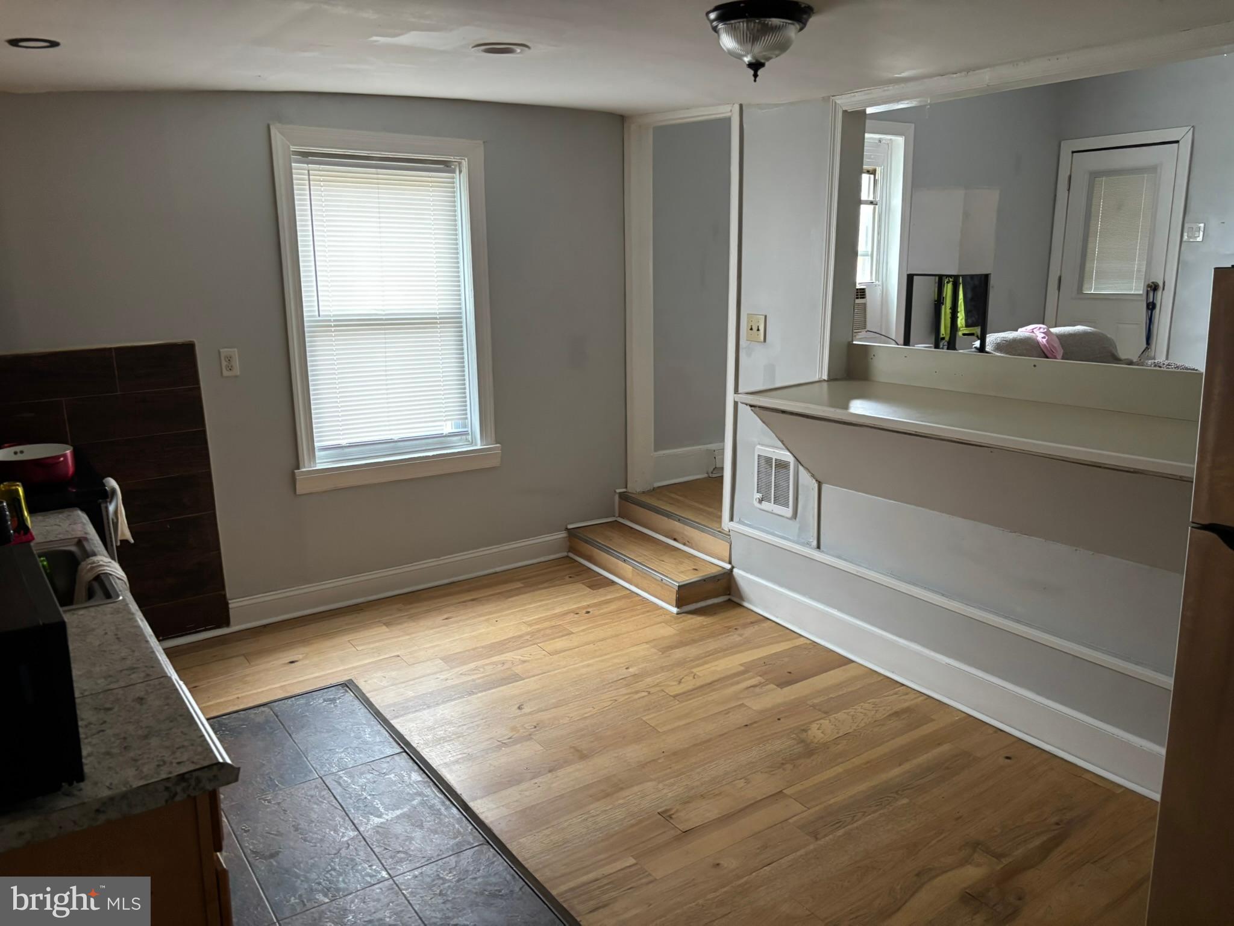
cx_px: 617
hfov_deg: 67.3
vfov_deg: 53.1
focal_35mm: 26
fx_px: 927
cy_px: 463
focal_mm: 5.96
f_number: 1.6
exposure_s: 1/60
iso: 320
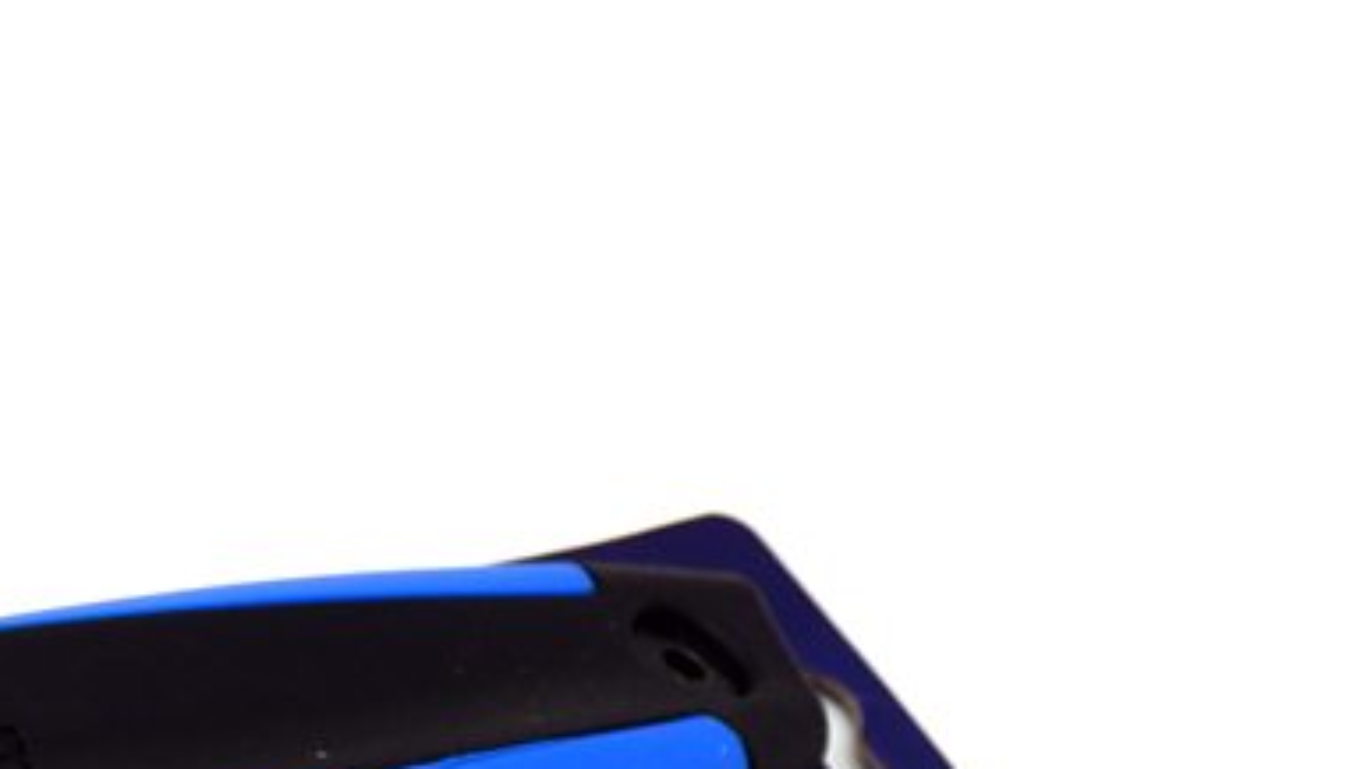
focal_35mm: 150
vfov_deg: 8.0
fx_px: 5449
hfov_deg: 13.2
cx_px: -967
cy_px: 936
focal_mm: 27.1
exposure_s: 1/250
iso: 200
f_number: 5.6
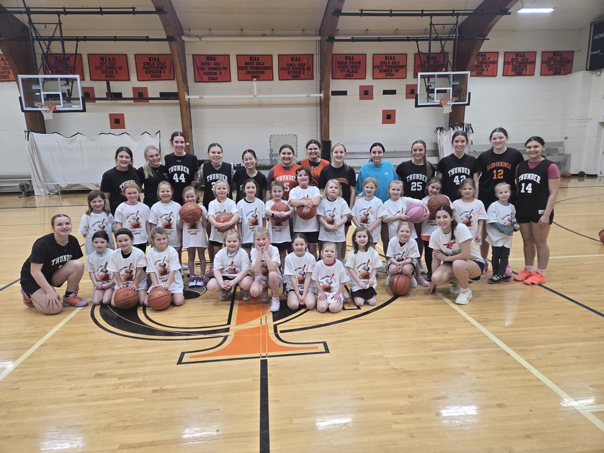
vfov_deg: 58.9
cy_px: 226
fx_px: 401
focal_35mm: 23
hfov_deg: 73.9
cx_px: 302
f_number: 1.8
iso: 125
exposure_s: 1/120
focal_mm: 5.4
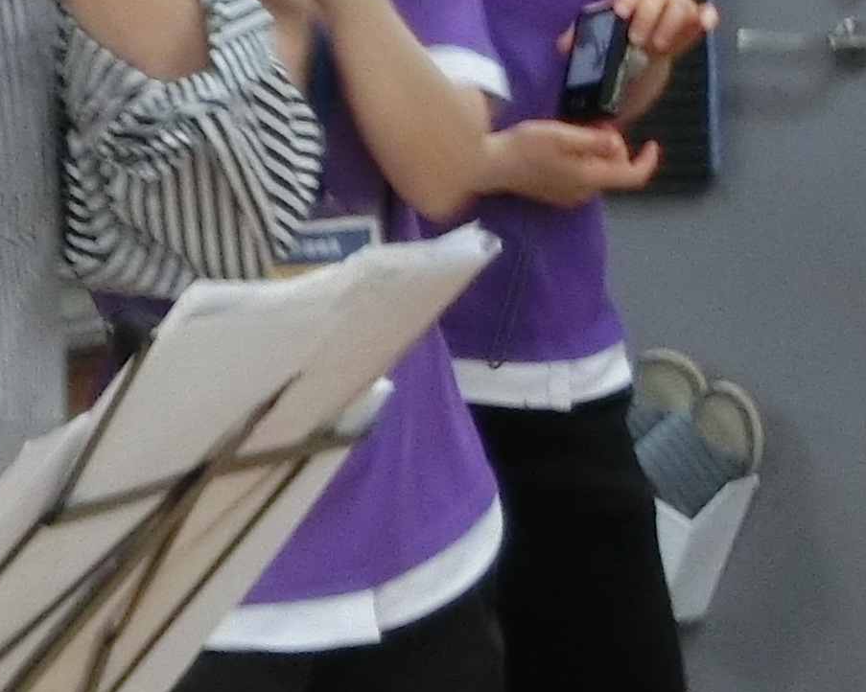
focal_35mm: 299
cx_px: -1258
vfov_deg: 5.2
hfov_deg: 6.2
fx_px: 7662
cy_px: 421
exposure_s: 1/25
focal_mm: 10.7
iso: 400
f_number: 5
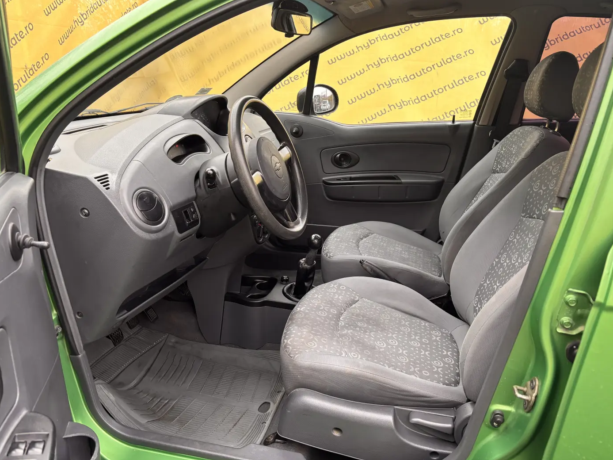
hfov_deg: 65.3
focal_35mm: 27
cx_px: 314
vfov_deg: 51.3
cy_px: 225
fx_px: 478
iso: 125
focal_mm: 5.96
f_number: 1.6
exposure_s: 1/117
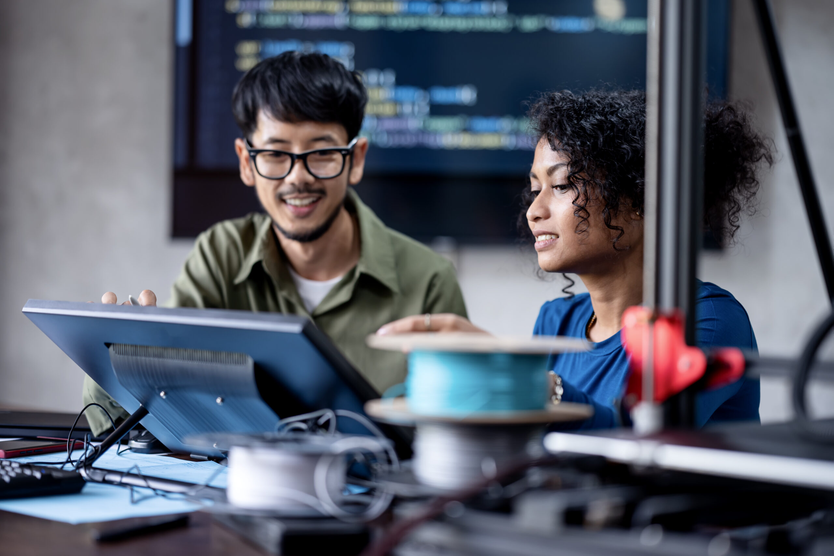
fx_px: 1969
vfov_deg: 16.1
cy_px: 278
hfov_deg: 23.9
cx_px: 417
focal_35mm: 85
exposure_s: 1/160
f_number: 2
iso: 320
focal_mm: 85
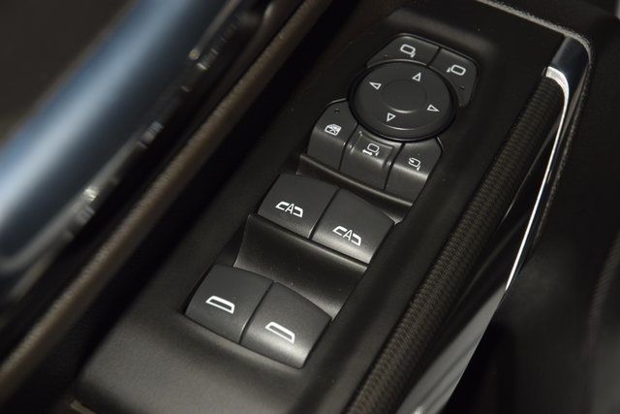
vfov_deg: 13.0
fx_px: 1809
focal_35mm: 105
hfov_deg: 19.5
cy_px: 207
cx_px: 310
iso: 100
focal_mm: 70
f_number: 8
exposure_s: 1/125
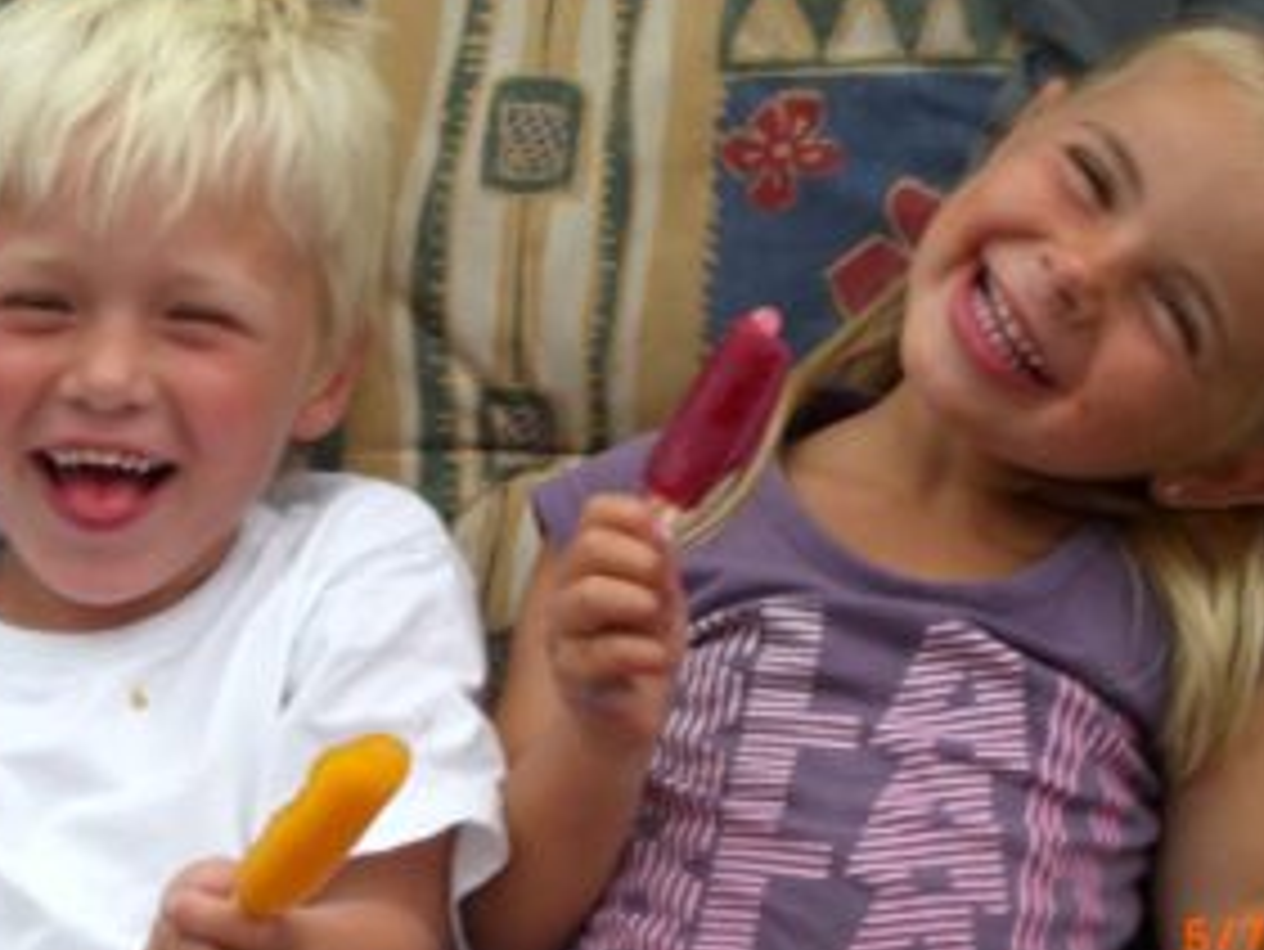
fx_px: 5918
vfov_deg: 9.2
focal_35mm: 162
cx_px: 616
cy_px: 401
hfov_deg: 12.2
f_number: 5.2
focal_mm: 18.6
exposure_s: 1/160
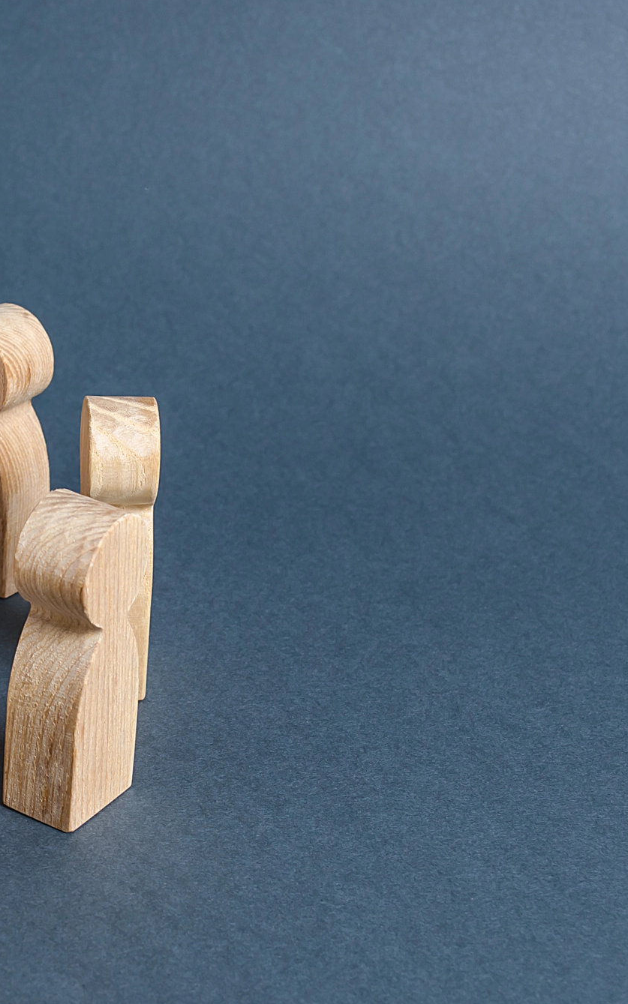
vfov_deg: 24.6
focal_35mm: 84
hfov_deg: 15.2
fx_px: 2300
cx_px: -62
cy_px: 501
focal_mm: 36
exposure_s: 1/100
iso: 100
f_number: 8
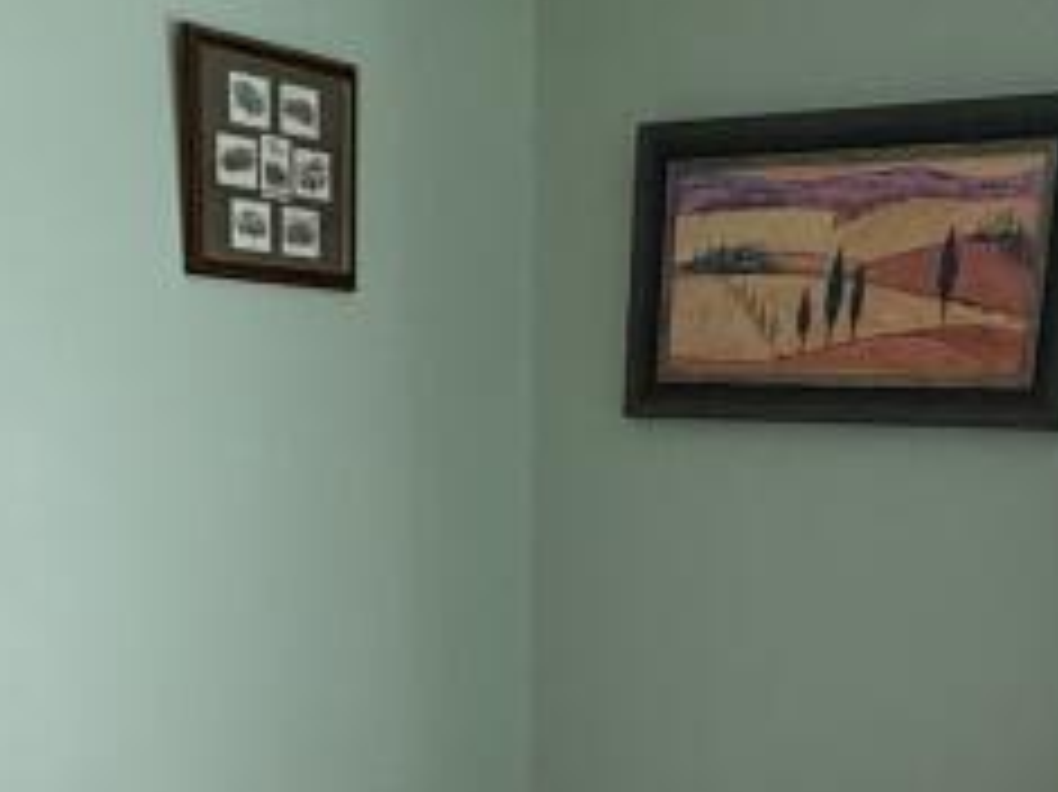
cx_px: 477
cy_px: 1044
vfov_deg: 21.6
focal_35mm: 61
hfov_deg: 31.7
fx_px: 1863
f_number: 2.2
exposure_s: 1/60
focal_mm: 2.22
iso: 500
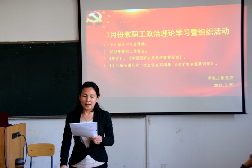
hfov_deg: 38.9
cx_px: 126
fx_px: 357
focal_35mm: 51
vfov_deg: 26.5
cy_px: 84
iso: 1000
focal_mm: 34
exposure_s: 1/60
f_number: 4.2
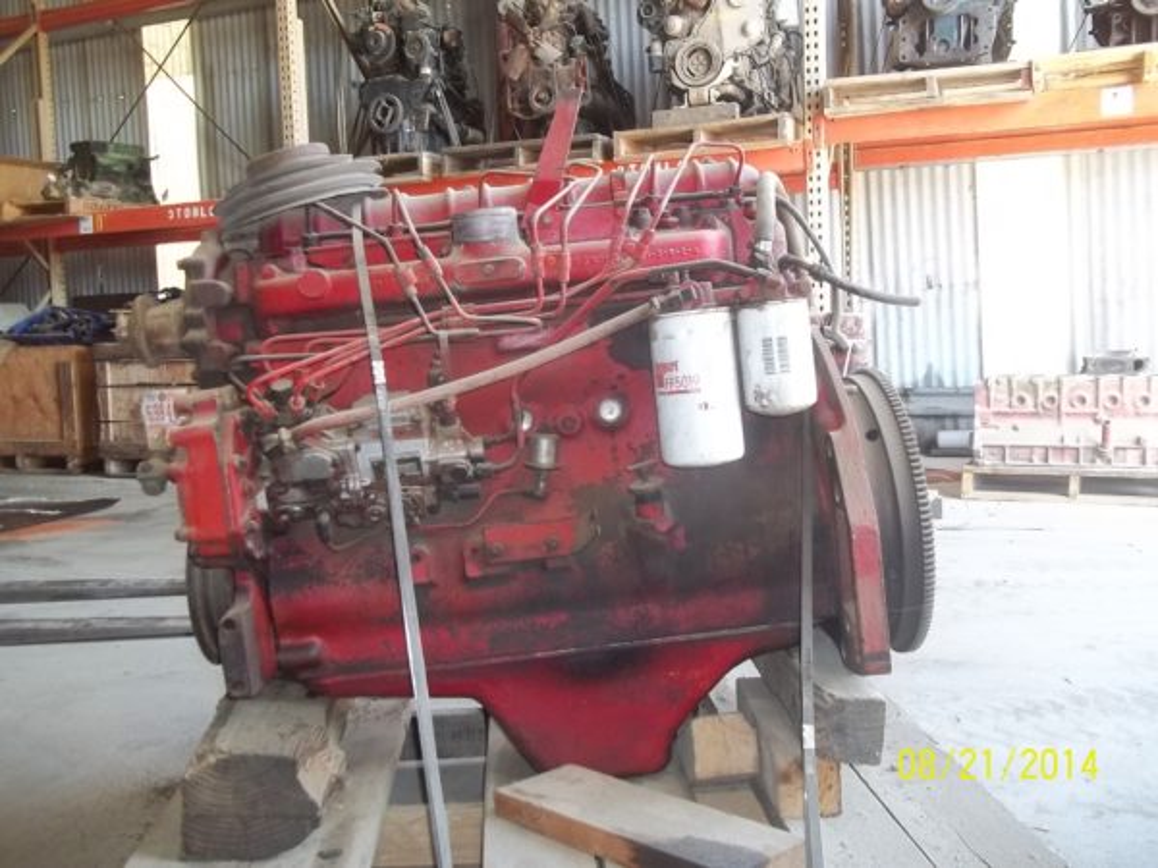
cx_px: 579
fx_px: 1070
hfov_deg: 56.8
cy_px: 434
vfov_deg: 44.2
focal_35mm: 32
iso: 160
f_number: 2.9
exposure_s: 1/50
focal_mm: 5.7
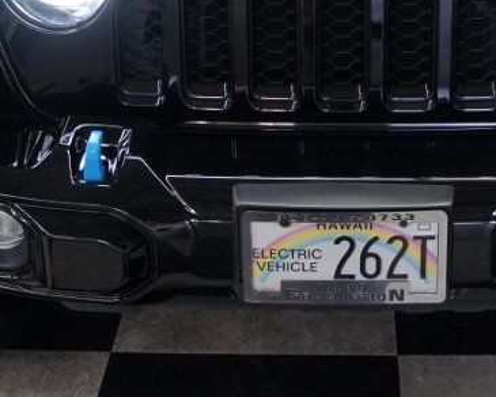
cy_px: -43
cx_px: 326
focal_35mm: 79
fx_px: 1160
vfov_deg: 18.6
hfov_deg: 24.0
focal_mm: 20
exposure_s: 1/80
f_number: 4
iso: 800
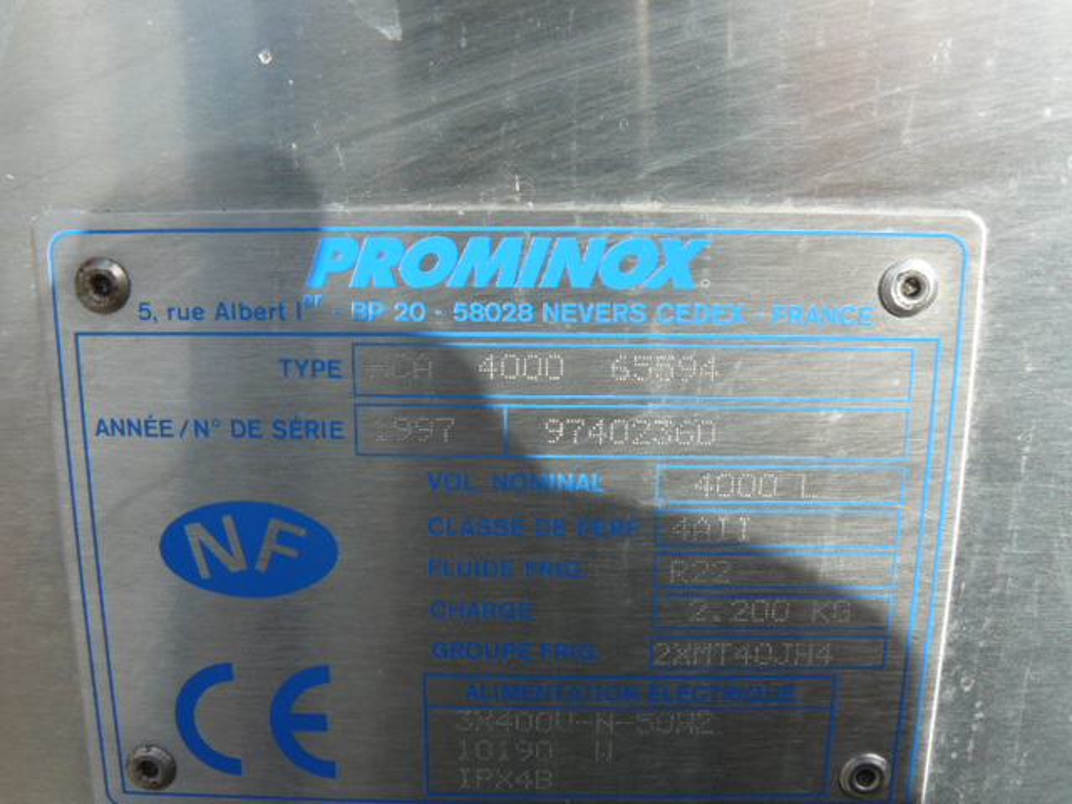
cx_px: 536
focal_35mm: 36
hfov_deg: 51.4
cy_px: 402
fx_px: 1115
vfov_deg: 39.7
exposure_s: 1/250
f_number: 5.6
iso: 100
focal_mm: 6
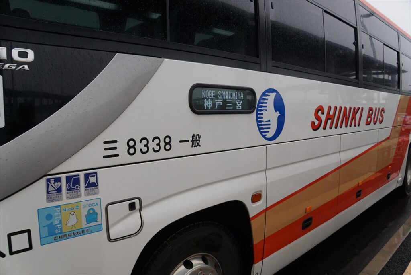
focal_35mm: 27
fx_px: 308
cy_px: 138
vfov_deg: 48.0
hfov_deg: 67.4
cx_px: 206
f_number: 5.6
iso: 100
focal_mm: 18
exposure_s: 1/125
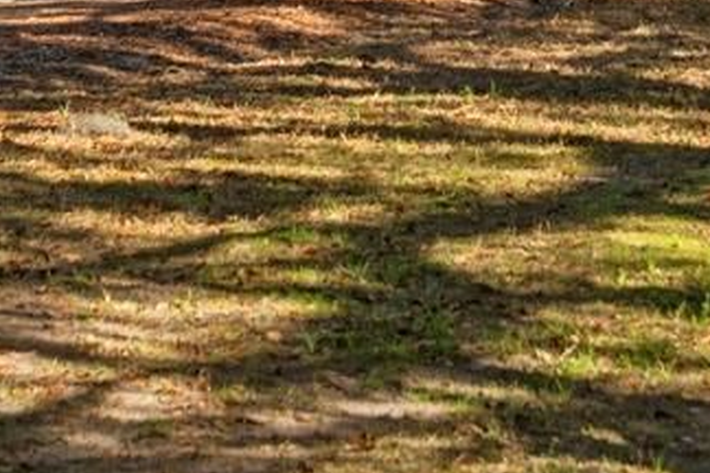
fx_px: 3510
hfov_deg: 11.5
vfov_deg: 7.5
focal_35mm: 178
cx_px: 348
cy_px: -313
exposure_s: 1/250
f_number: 5.6
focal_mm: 30
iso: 110
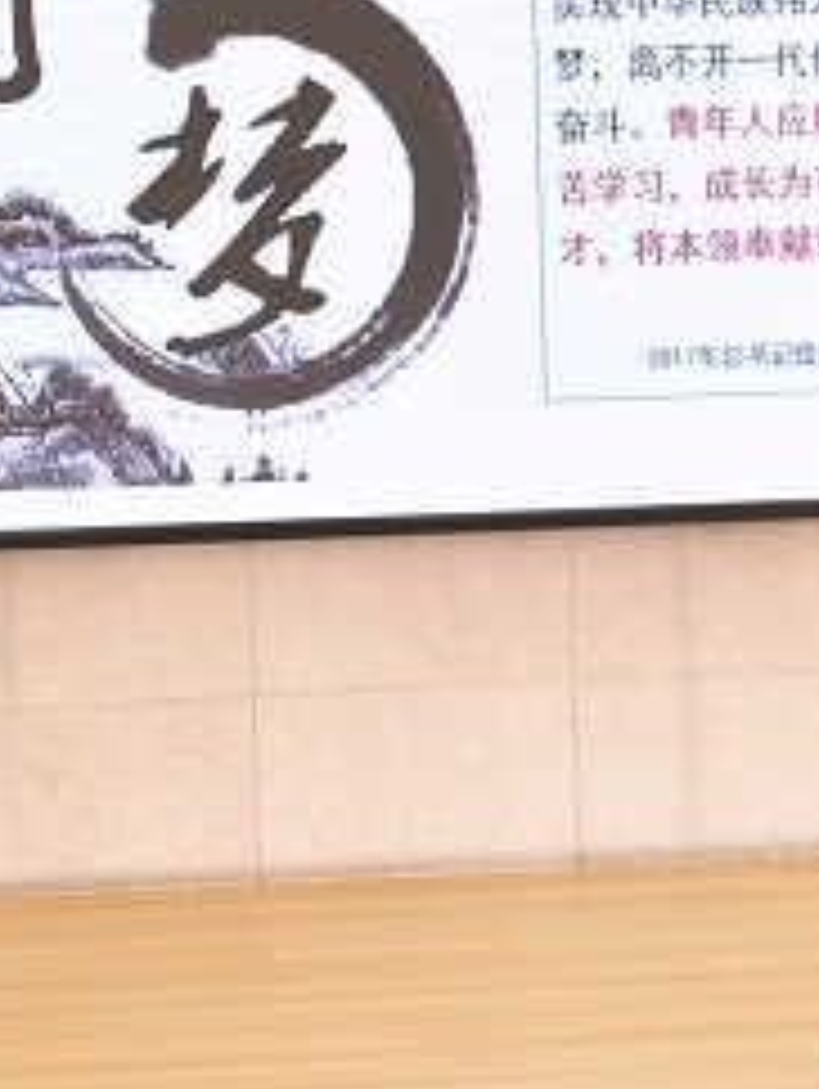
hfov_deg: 11.1
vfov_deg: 15.2
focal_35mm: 127
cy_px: -9
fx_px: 3999
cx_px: -554
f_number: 4
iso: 100
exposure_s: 1/60
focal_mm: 40
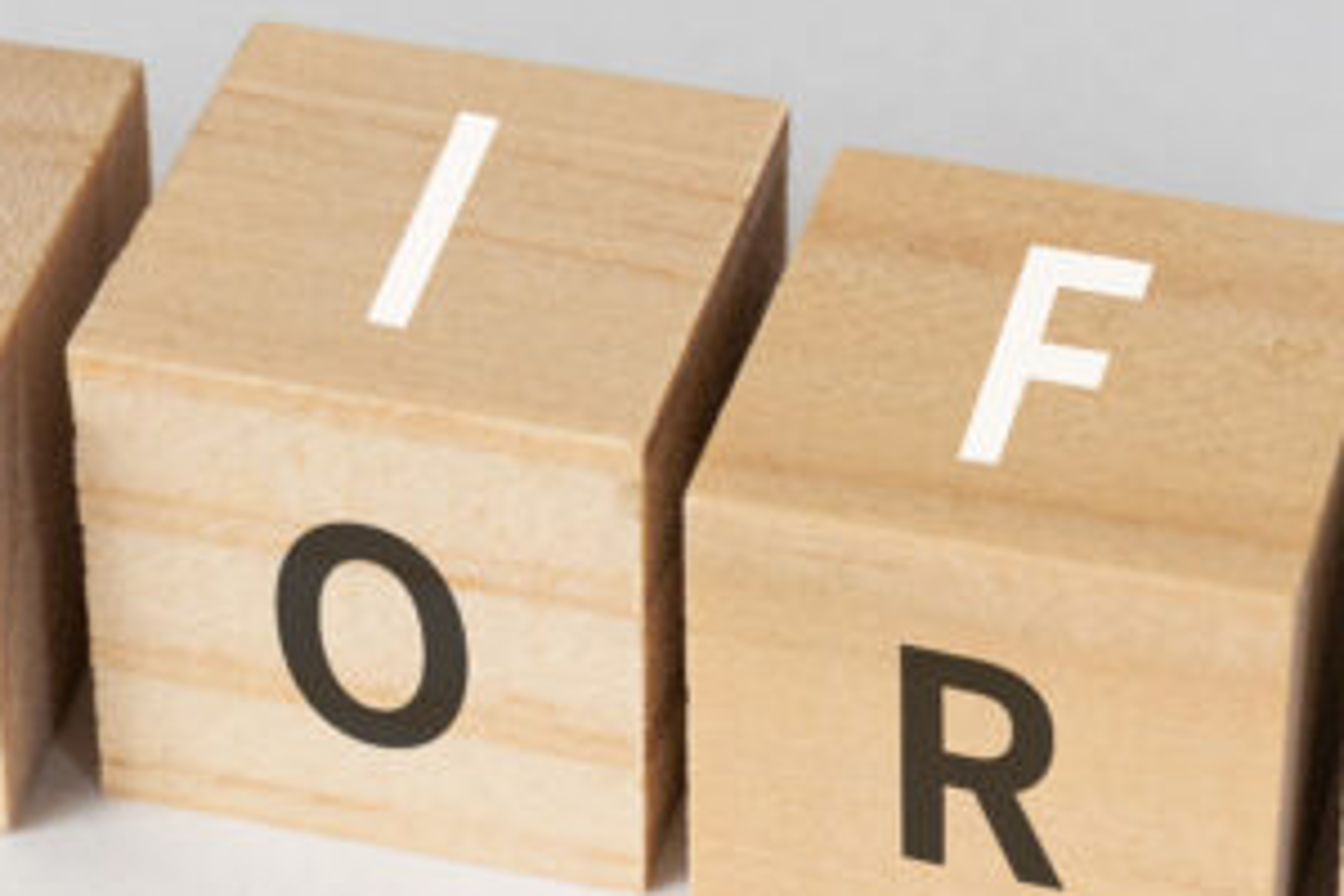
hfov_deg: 16.0
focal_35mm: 128
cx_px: 735
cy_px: 166
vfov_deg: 10.7
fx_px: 4778
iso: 1000
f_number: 11
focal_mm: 50
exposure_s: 1/50
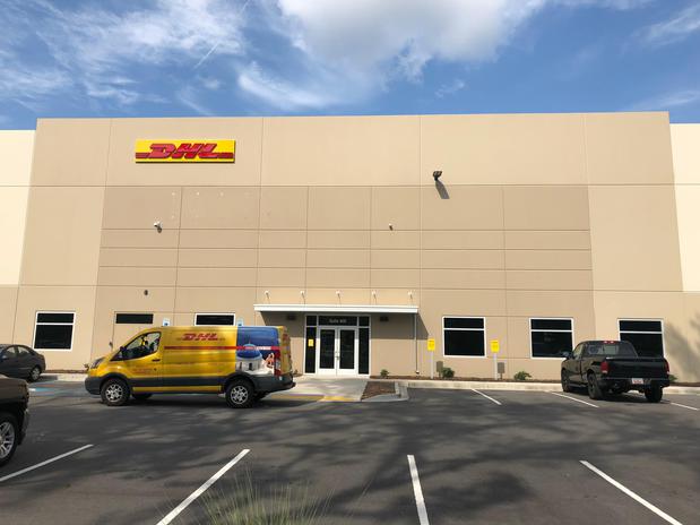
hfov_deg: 63.5
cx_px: 350
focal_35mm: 28
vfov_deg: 49.7
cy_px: 262
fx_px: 566
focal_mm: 3.99
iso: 20
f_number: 1.8
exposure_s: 1/2525
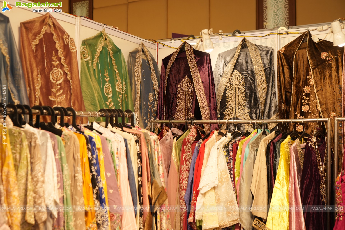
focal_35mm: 47
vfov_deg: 28.6
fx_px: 450
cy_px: 115
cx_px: 172
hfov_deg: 41.9
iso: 640
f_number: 5
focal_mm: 47
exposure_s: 1/160
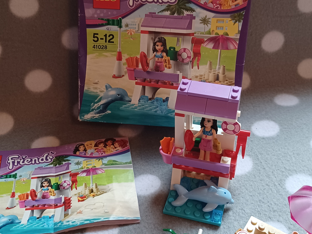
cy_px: 124
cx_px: 155
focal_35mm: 34
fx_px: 306
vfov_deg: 41.8
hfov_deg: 54.0
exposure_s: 1/33.4
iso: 320
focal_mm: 4.6
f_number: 1.8
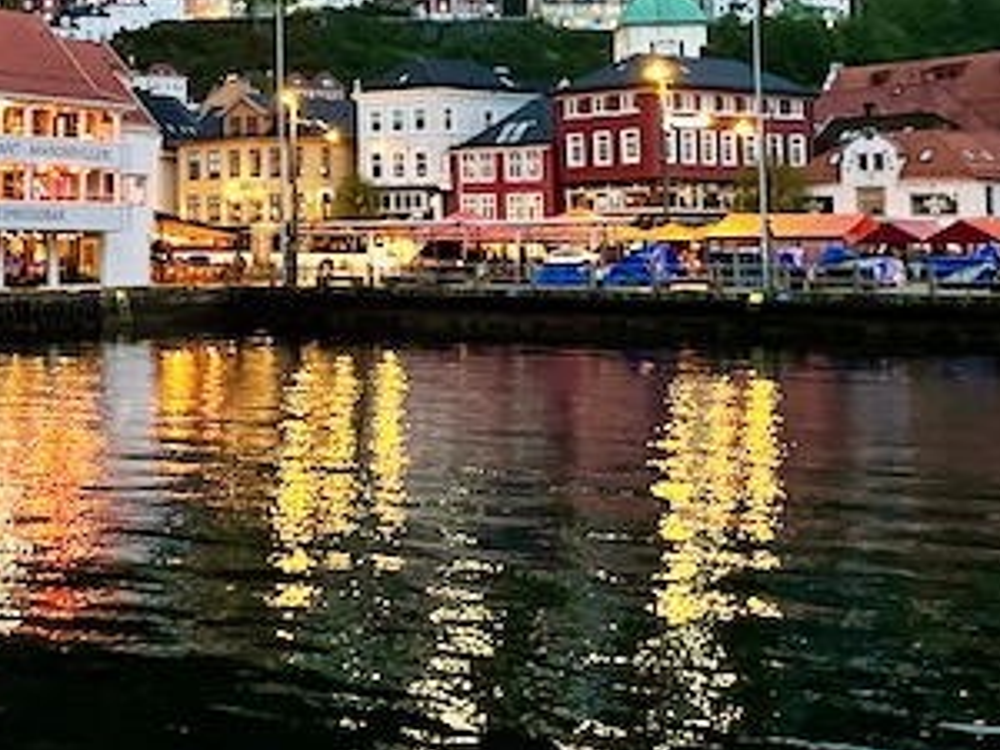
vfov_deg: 22.0
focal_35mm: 65
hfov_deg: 28.6
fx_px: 1878
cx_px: 90
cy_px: 72
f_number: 1.6
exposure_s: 1/33
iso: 500
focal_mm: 4.2
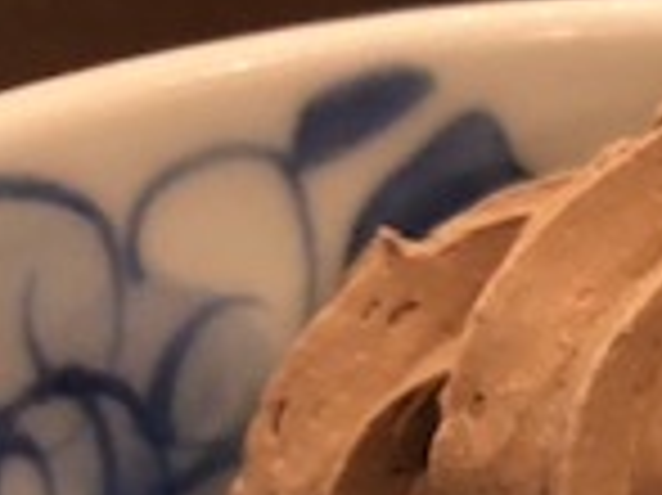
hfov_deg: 15.4
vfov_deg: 11.1
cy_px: 945
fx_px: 2331
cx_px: 860
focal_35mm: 122
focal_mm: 3.99
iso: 100
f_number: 1.8
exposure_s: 1/5
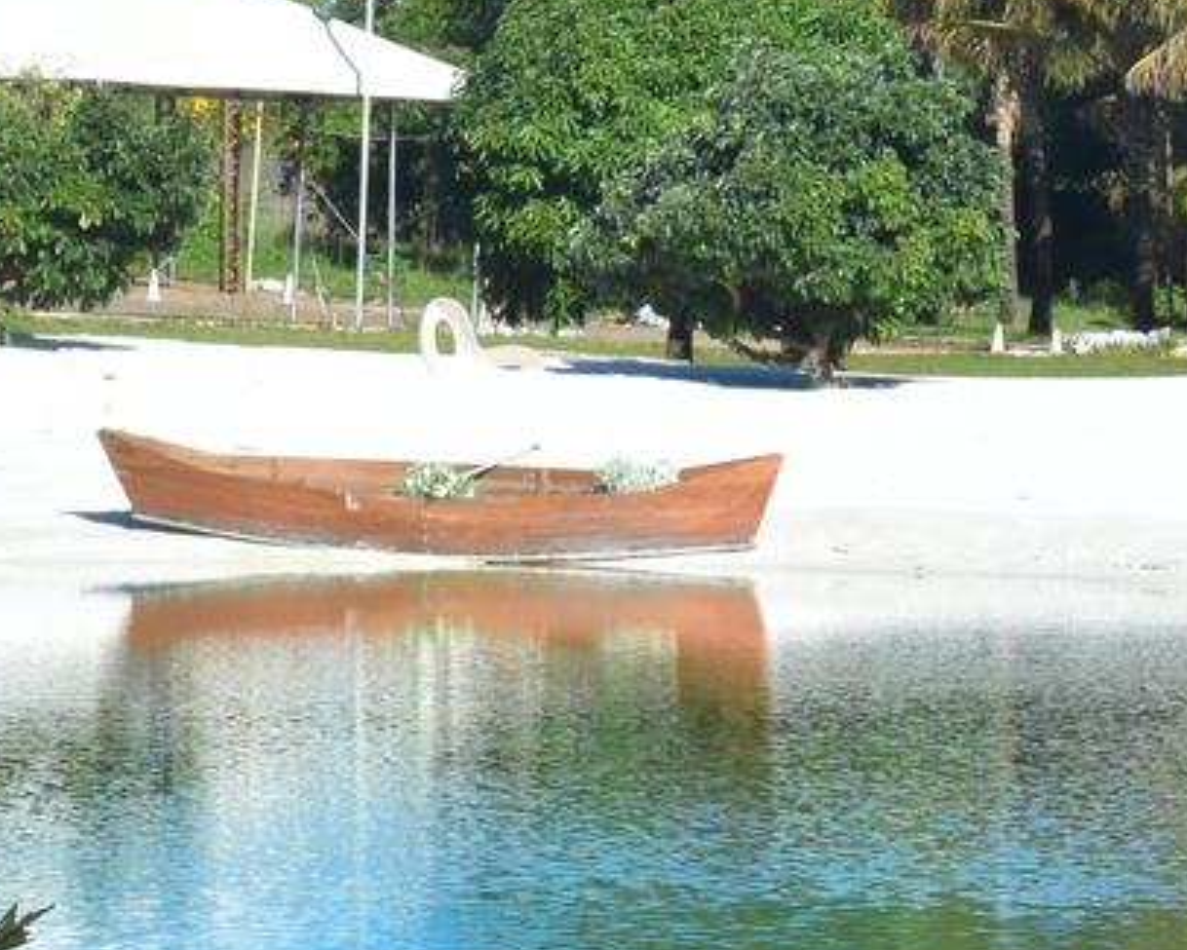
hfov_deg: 6.6
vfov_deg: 5.3
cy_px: 427
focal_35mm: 291
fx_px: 10225
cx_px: -251
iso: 500
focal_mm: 70
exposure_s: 1/250
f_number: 20
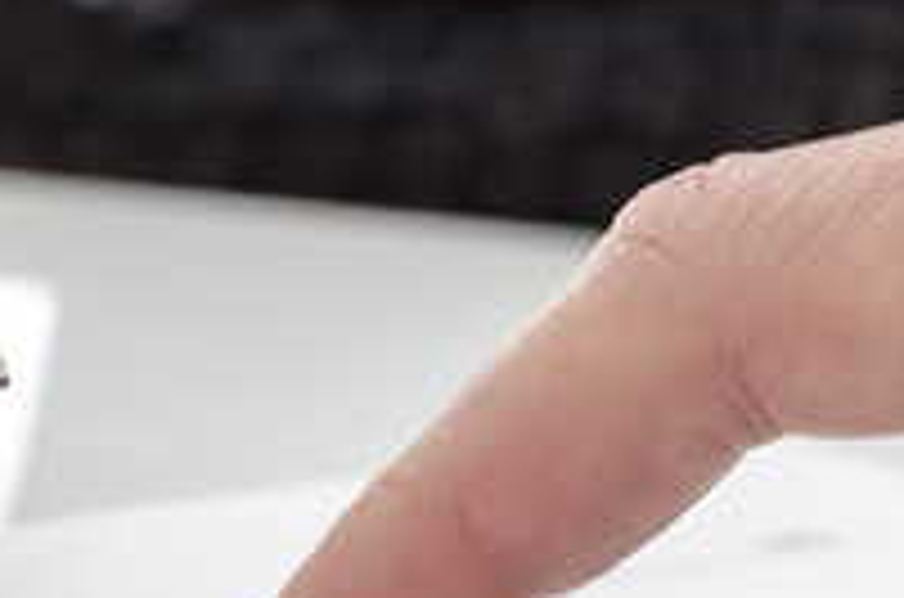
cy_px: 540
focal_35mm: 175
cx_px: 301
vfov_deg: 7.8
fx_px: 4386
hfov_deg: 11.8
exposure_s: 2
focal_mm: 55
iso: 100
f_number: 9
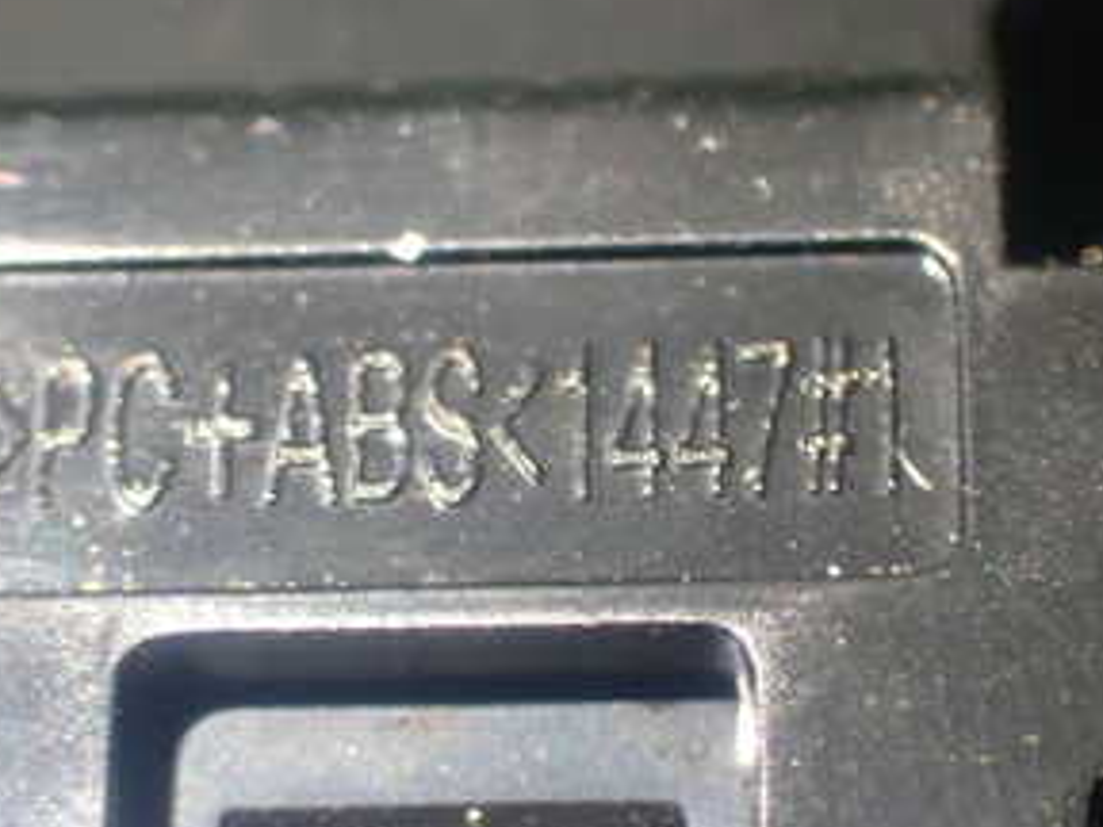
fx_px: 4716
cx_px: 536
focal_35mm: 148
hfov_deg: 13.3
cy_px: 463
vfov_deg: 10.0
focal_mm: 12.73
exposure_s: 1/30
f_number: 3.9
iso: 800
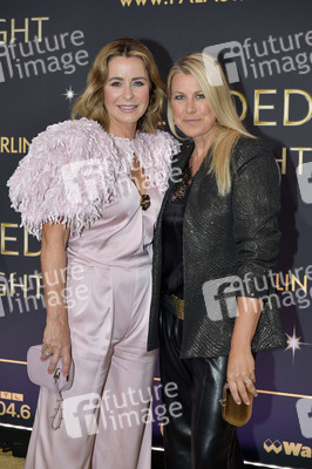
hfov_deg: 22.6
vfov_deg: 33.4
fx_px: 781
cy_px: 234
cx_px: 156
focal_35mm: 60
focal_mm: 60
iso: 1250
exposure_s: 1/250
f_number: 6.3
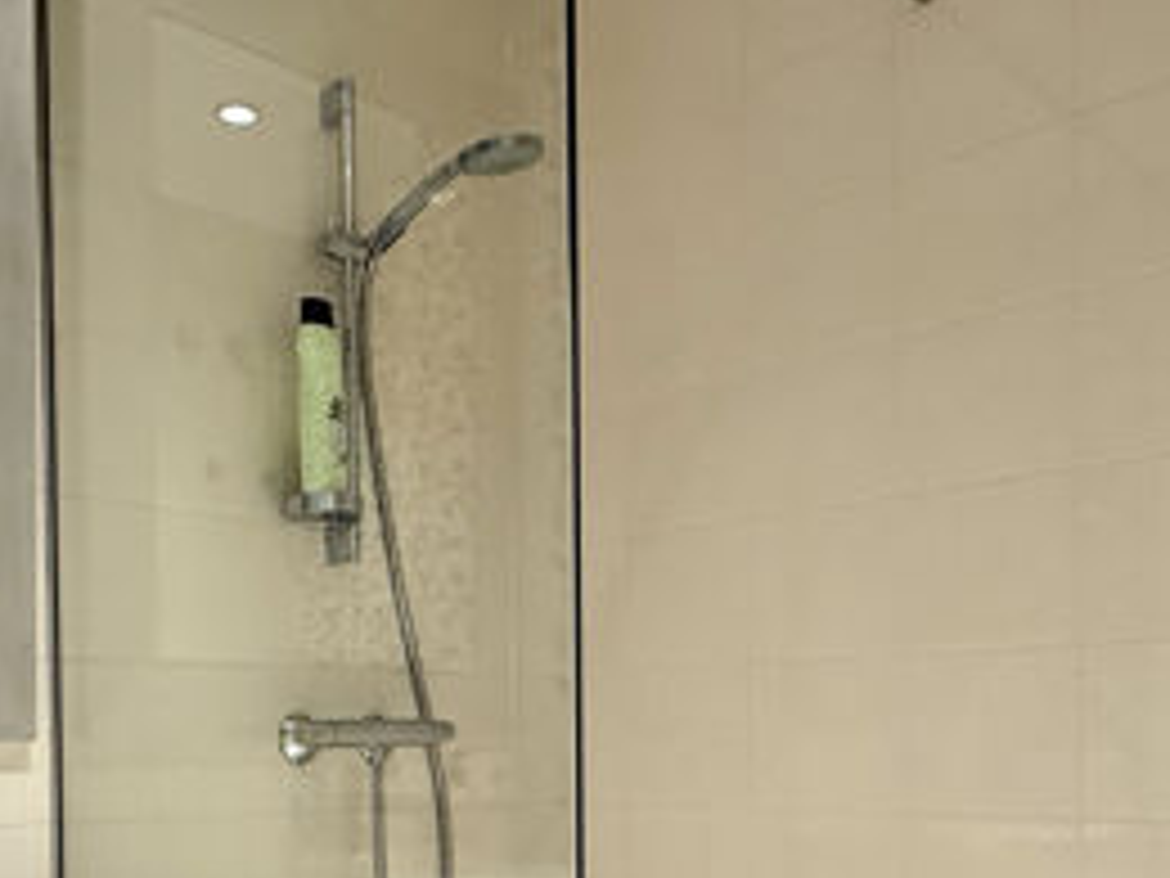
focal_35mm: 38
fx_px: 1284
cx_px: 245
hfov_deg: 46.6
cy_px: 752
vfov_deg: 35.9
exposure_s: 1/50
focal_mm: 2.22
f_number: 2.2
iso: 200
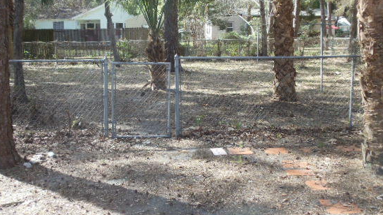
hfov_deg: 37.2
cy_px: 76
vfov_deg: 21.4
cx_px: 181
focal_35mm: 56
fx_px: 569
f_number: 3.5
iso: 100
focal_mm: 6
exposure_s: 1/200
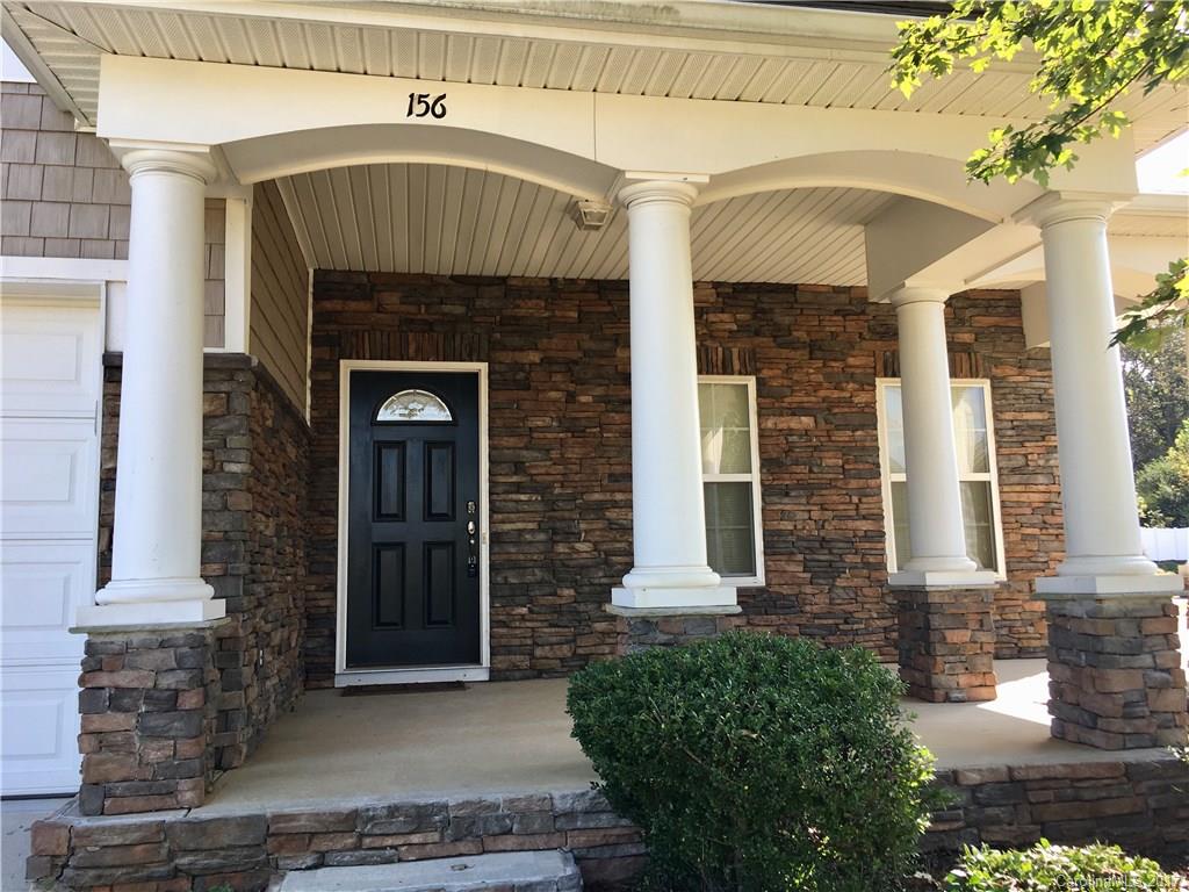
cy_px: 446
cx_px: 594
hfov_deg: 61.7
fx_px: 996
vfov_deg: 48.2
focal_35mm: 29
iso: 25
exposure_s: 1/259
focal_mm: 4.15
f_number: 2.2
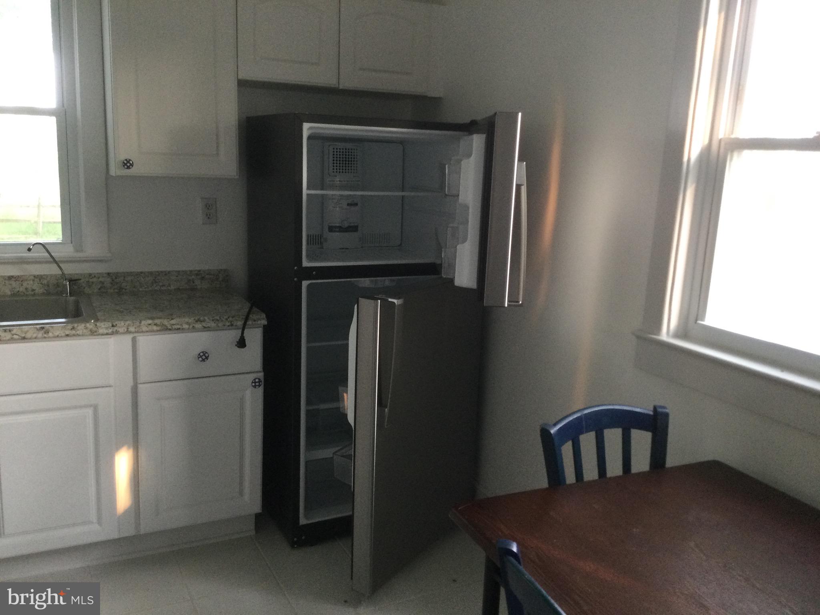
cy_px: 308
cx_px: 410
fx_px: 734
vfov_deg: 45.4
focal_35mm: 31
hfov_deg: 58.4
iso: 125
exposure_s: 1/30
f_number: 2.4
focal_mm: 3.3
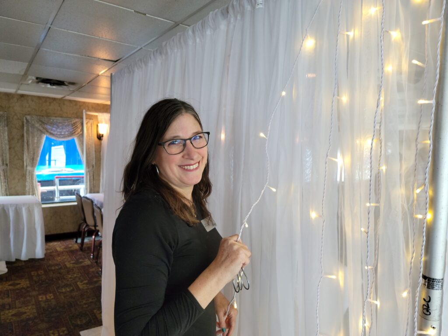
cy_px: 168
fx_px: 324
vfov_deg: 54.9
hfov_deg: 69.4
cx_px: 224
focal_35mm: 25
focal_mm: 7
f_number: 1.8
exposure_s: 1/59
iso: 125
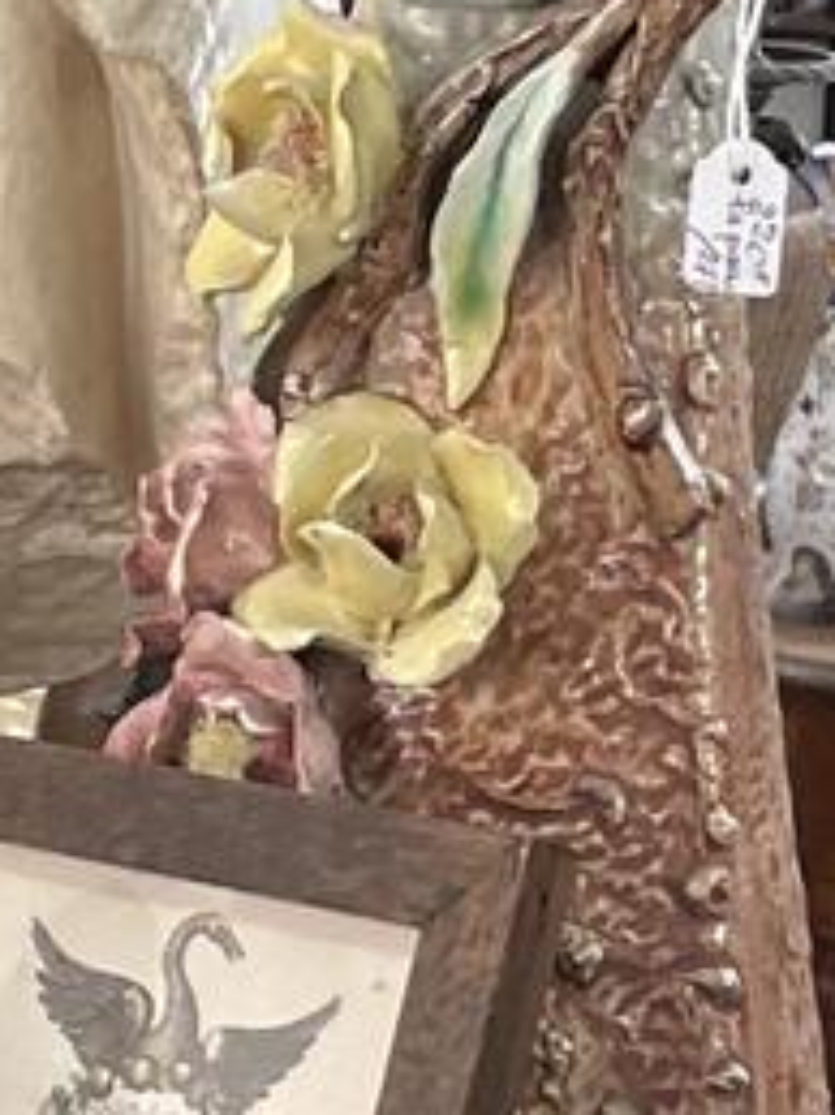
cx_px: -224
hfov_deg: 7.6
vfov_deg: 10.2
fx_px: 6212
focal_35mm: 193
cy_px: 883
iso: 125
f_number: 1.6
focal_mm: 4.2
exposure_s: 1/121
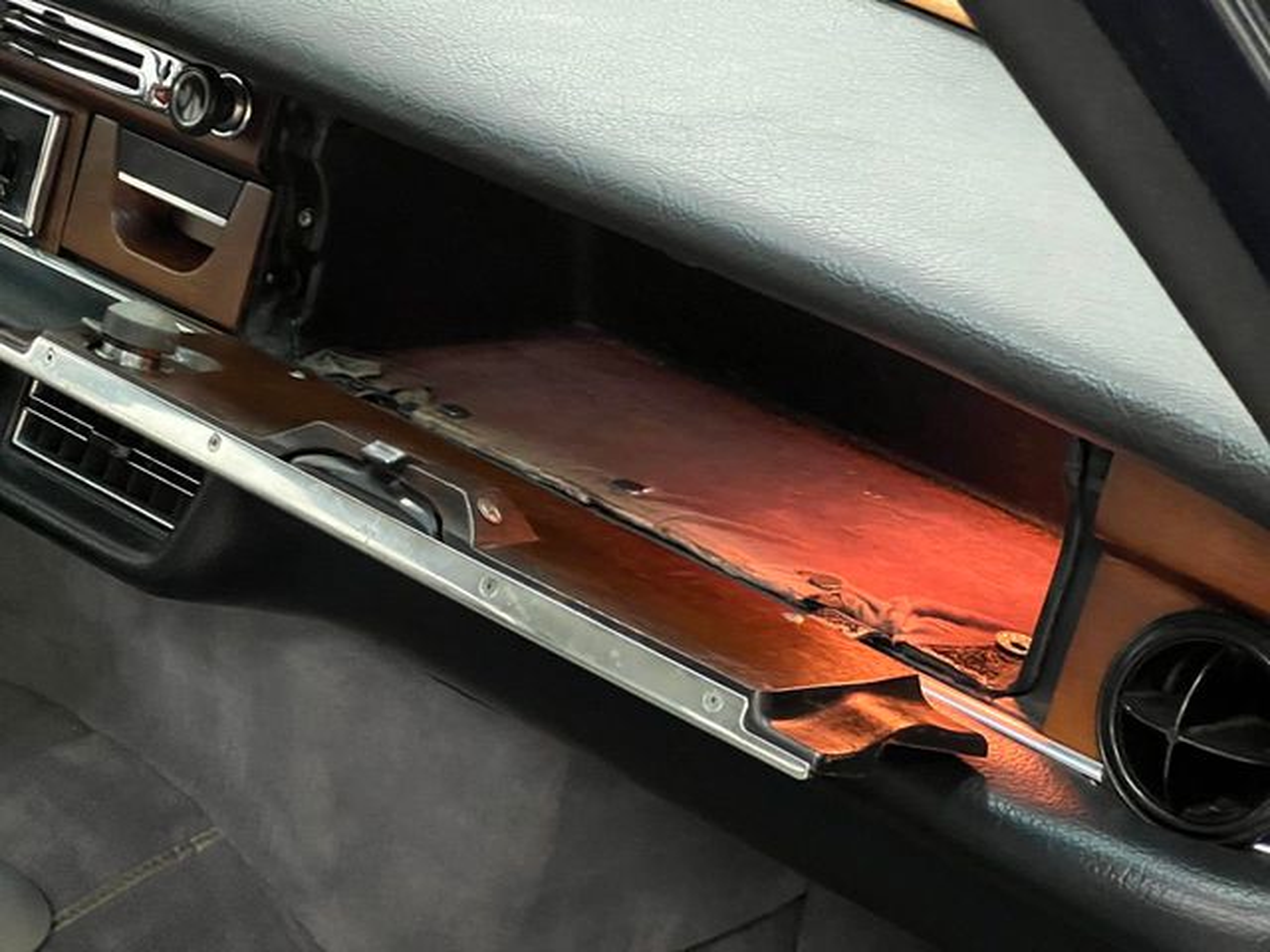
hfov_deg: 25.3
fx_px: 2825
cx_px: 635
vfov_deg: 19.1
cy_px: 476
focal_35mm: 77
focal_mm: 9
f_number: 2.8
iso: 1600
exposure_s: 1/24
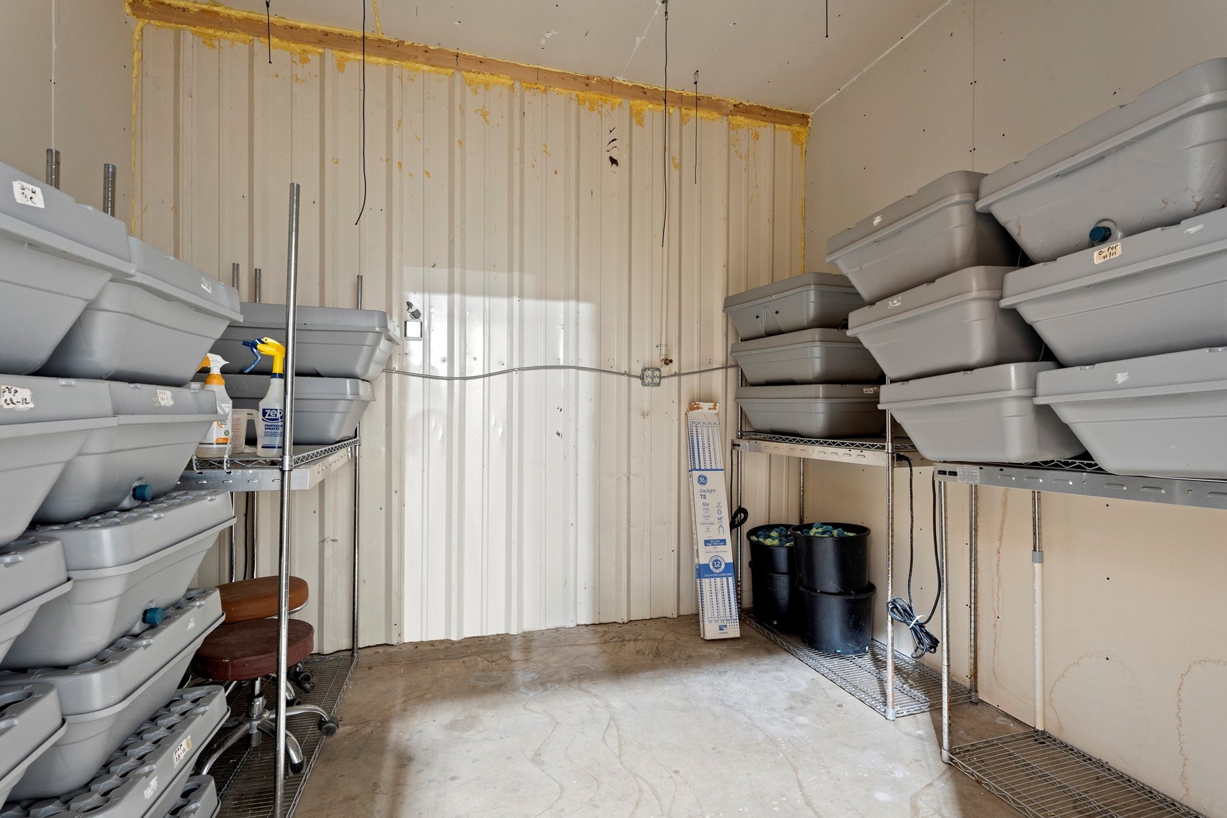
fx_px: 579
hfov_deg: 93.3
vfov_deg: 70.4
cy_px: 425
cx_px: 621
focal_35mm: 17
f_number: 8
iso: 500
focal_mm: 16
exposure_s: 4
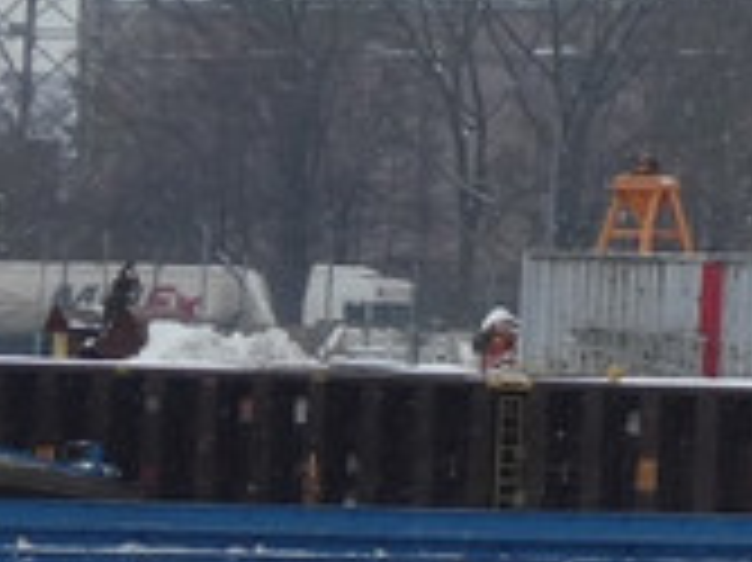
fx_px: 9009
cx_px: 1281
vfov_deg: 3.6
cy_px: 333
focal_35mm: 415
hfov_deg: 4.7
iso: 80
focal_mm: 11.7
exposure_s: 1/250
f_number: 4.4
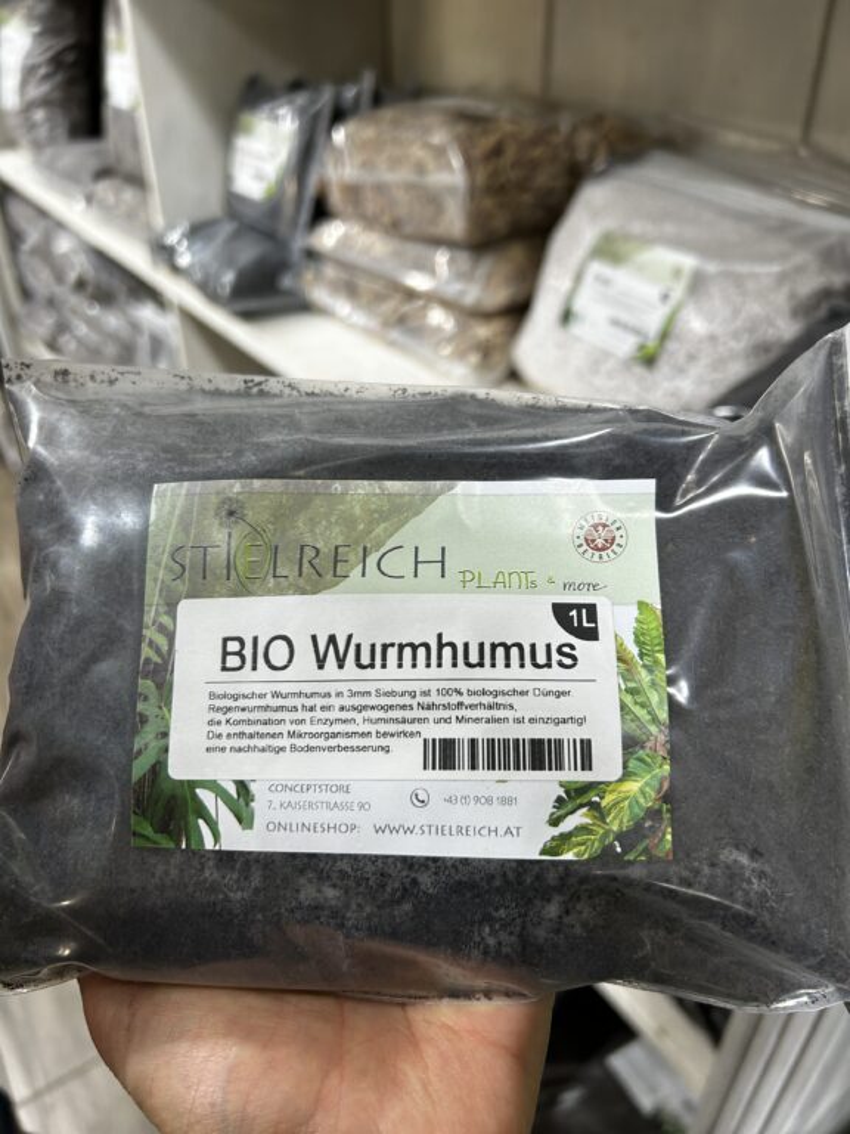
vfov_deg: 67.3
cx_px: 425
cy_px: 567
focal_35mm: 26
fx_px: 851
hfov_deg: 53.1
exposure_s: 1/100
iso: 100
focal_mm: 5.7
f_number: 1.5
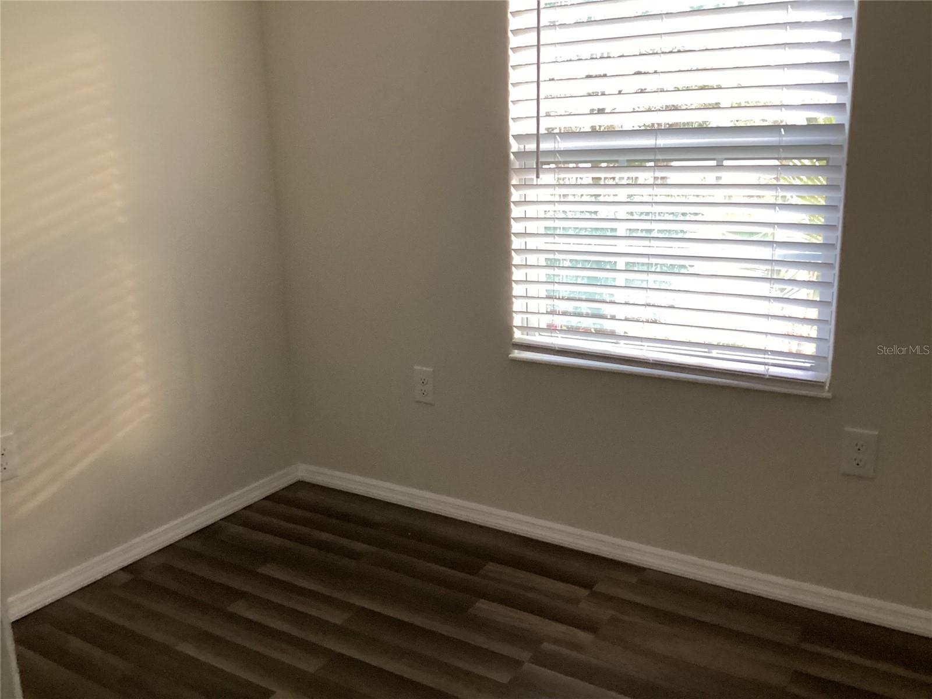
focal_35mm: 31
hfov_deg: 58.4
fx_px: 835
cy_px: 350
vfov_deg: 45.4
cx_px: 466
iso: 250
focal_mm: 3.3
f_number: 2.4
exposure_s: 1/40
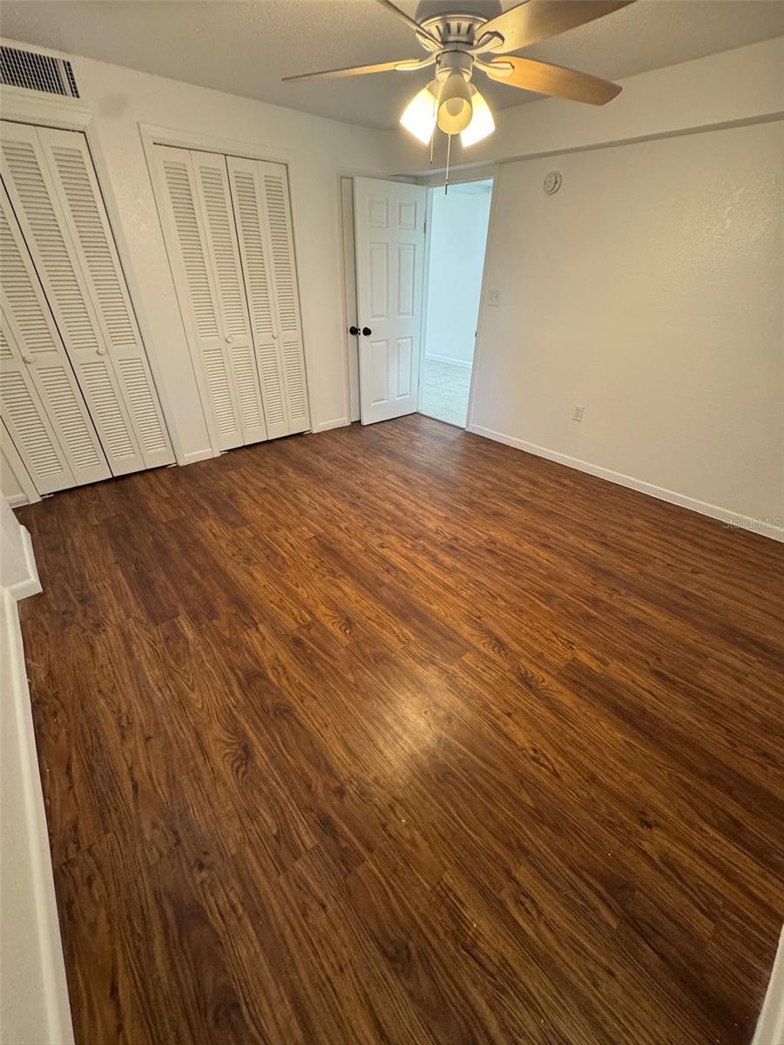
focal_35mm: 14
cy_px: 522
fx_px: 423
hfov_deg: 85.7
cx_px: 392
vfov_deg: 102.1
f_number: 2.2
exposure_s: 1/60
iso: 400
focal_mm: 2.22
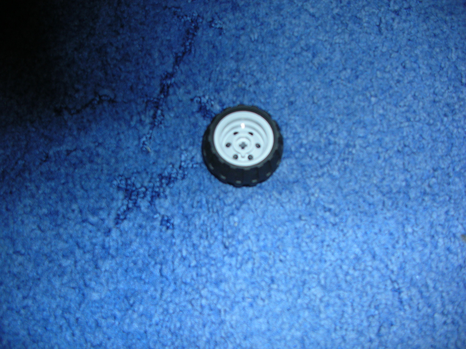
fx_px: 471
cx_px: 233
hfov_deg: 52.7
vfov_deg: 40.6
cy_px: 174
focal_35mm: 35
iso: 50
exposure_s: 1/60.1
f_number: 2.8
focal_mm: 5.8
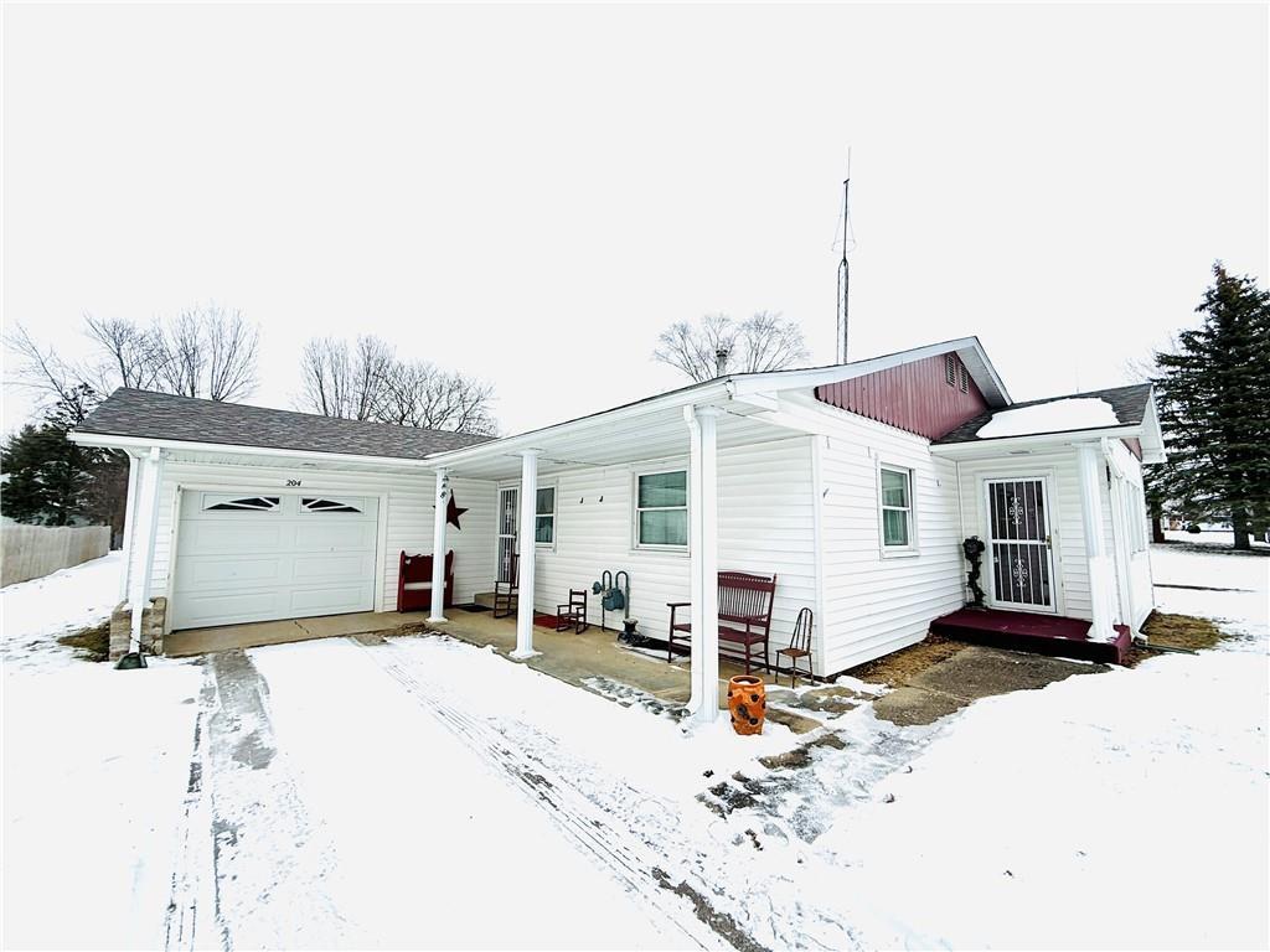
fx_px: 514
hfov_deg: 102.1
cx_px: 635
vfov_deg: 85.7
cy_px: 476
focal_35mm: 14
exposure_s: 1/2841
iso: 50
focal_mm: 2.22
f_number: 2.2
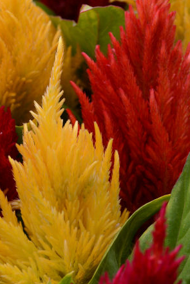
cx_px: 50
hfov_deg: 7.7
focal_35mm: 178
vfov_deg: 11.5
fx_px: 1408
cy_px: 150
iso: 200
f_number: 16
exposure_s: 1/80
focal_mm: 105
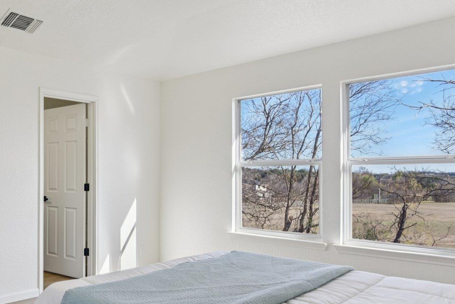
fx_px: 405
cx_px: 46
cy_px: 177
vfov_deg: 41.0
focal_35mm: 32
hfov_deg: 51.8
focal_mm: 17
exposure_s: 1/80
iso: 400
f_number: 8
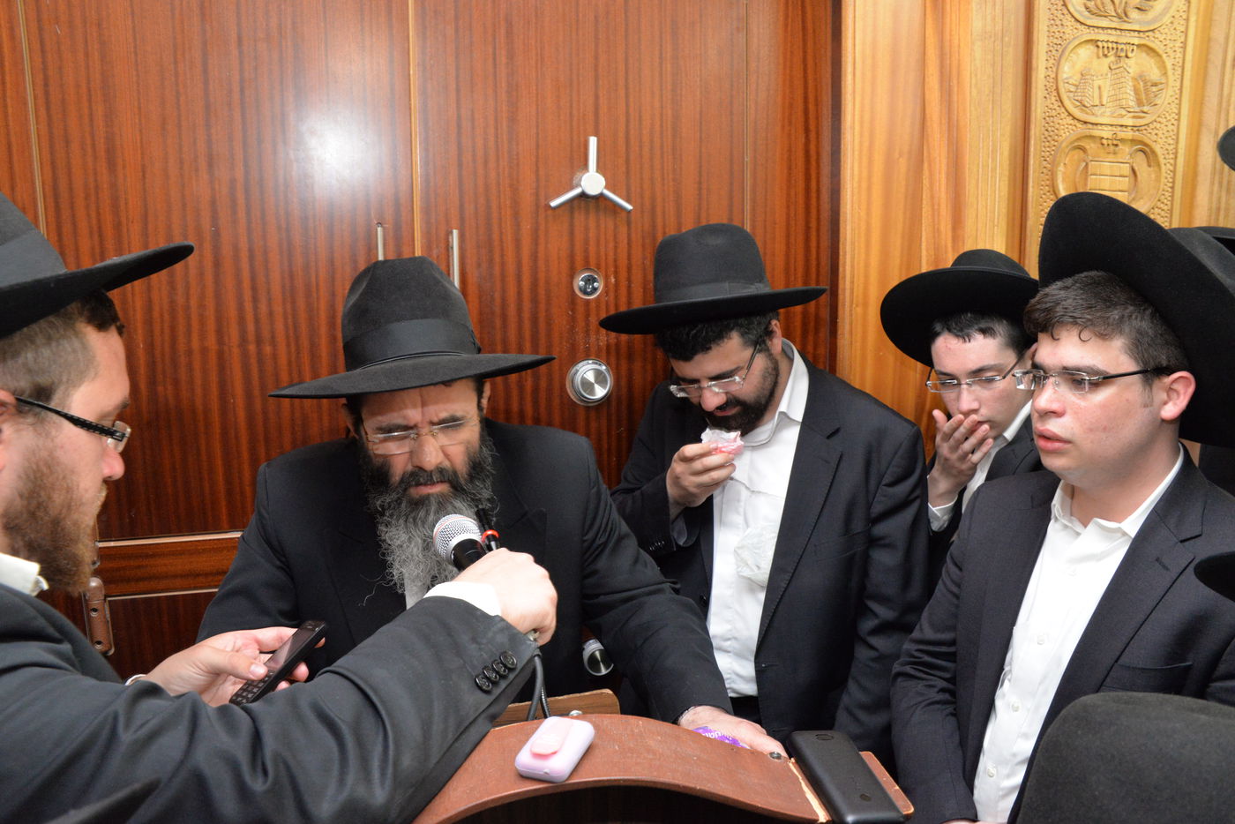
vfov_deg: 46.4
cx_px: 618
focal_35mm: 28
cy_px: 412
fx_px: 961
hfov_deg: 65.5
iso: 5000
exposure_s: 1/60
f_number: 11
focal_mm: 28
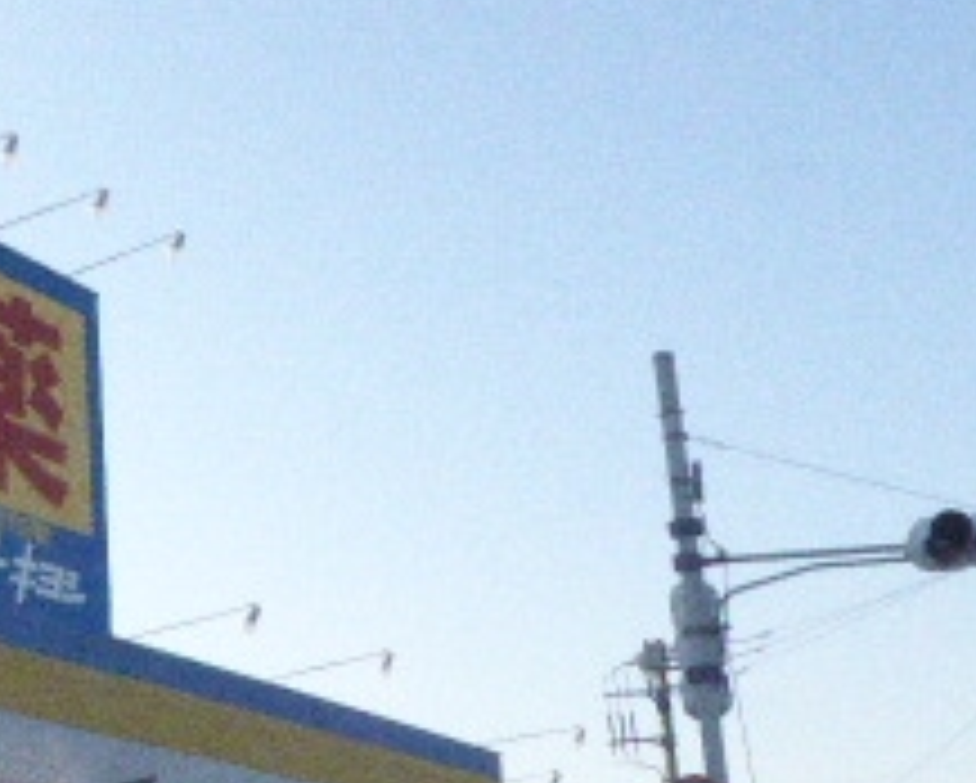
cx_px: -22
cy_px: 432
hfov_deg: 25.9
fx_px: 1995
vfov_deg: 22.2
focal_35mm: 69
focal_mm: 4.3
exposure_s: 1/2000
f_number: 6.3
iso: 1600
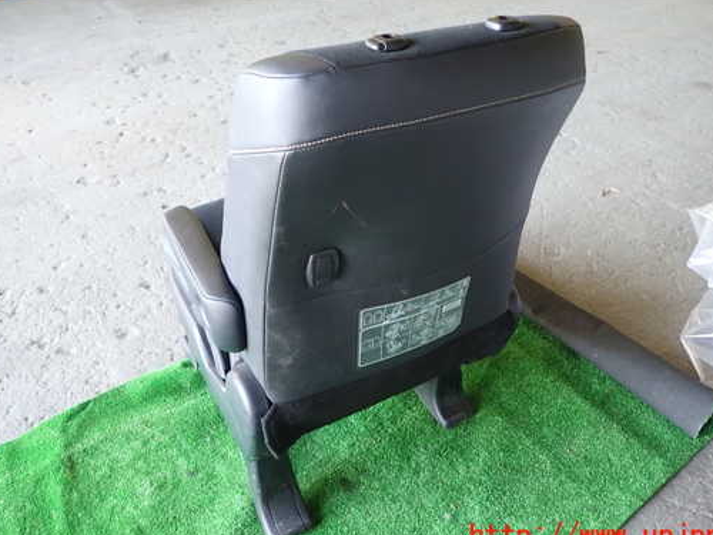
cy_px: 234
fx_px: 618
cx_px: 364
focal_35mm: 30
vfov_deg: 46.7
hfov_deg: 60.0
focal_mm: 4.5
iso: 200
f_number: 2
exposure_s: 1/40
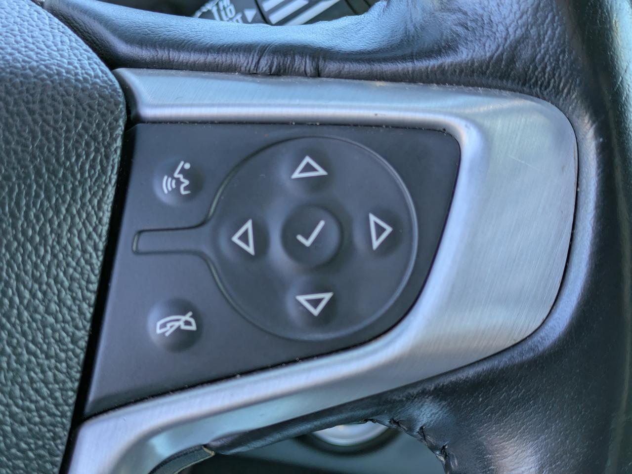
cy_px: 237
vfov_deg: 28.6
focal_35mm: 51
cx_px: 316
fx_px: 931
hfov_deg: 37.5
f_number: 1.89
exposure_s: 1/100
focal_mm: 5.43
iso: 46
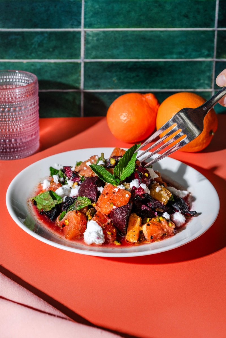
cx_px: 113
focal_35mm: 55
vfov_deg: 36.2
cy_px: 169
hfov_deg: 24.6
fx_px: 518
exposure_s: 1/160
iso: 160
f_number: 8
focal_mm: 55
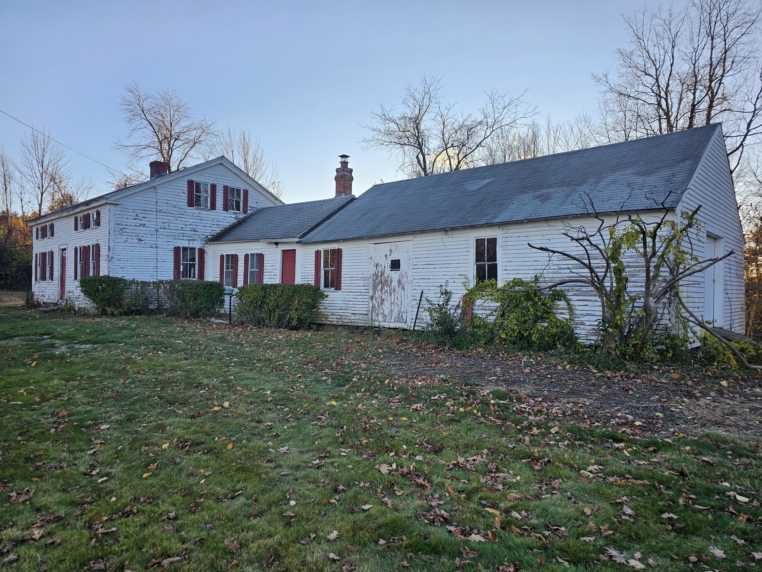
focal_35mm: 23
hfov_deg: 73.9
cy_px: 286
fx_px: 506
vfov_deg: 58.9
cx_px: 381
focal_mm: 6.3
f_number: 1.7
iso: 12
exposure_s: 1/180
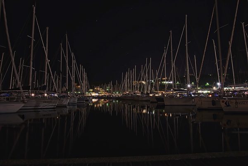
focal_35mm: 18
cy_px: 83
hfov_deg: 90.0
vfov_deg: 67.4
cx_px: 124
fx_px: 124
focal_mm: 12
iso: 100
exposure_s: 30
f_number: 9
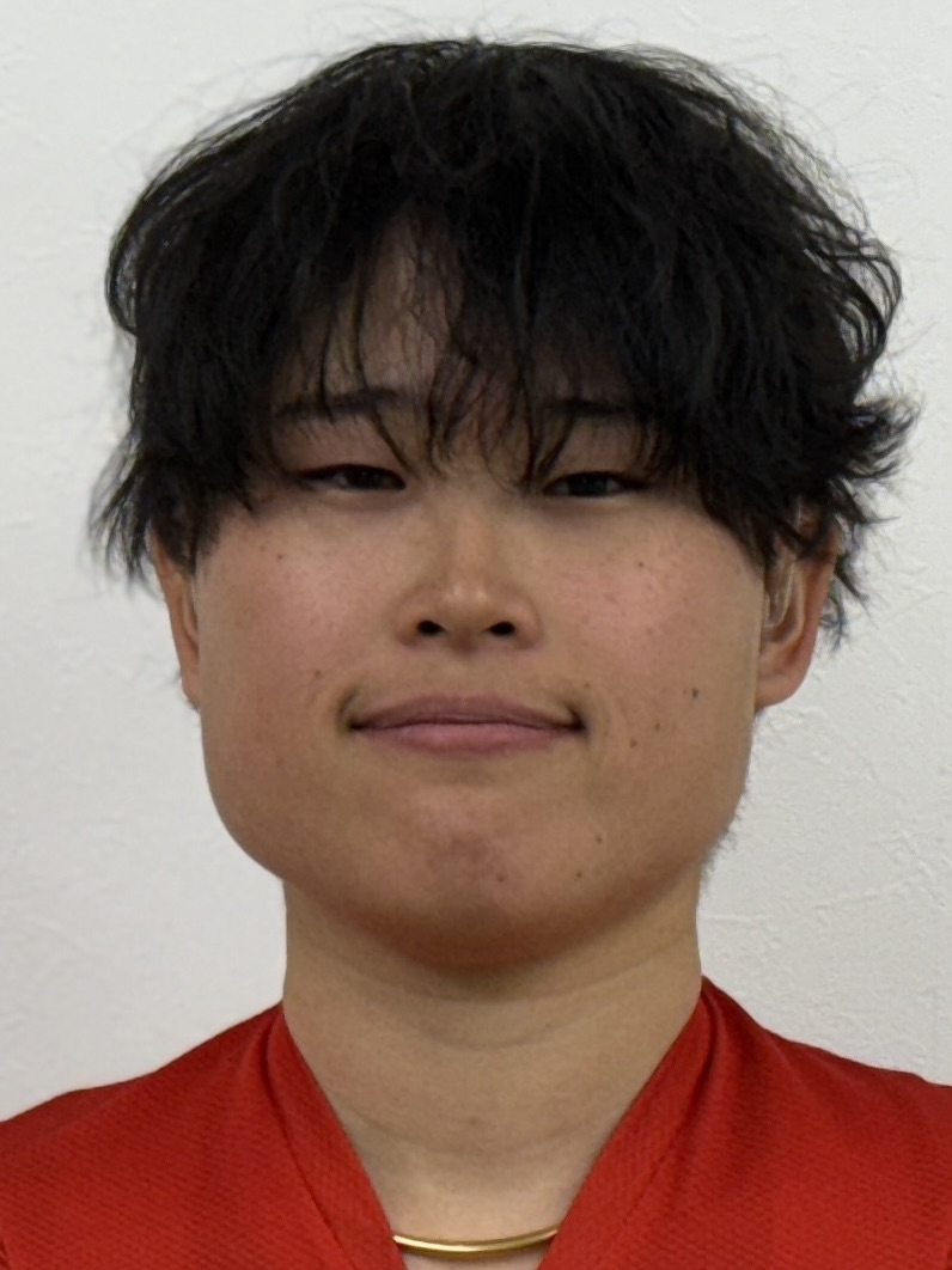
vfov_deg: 39.7
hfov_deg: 30.3
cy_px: 635
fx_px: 1761
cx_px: 476
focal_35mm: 48
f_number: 1.78
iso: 64
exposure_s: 1/100
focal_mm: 6.76
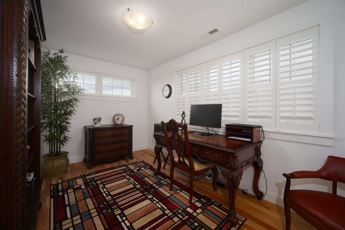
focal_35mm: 14
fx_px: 134
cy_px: 115
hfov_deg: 104.3
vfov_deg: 81.2
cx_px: 172
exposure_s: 1/100
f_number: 9
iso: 320
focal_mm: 14
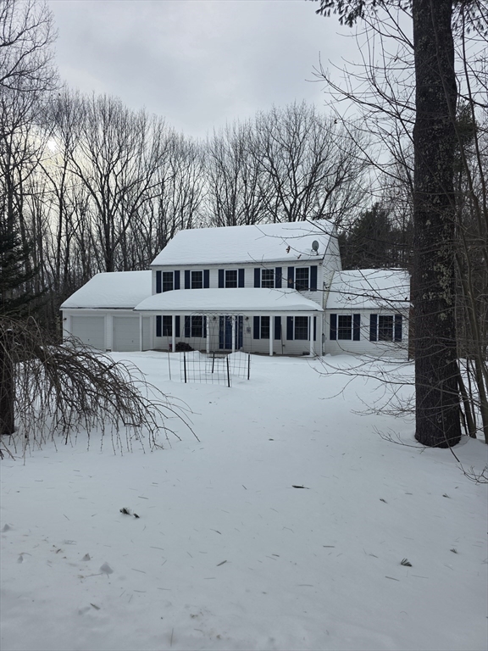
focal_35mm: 23
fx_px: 432
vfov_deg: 73.9
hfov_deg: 58.9
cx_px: 244
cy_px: 326
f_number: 1.7
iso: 80
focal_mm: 6.3
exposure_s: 1/2890
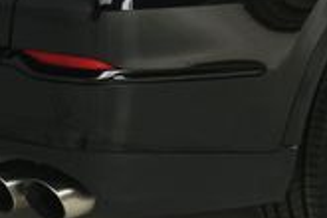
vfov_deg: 9.5
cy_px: -99
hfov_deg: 14.6
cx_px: 270
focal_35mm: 140
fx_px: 1272
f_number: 10
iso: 100
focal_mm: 24
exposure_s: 1/160
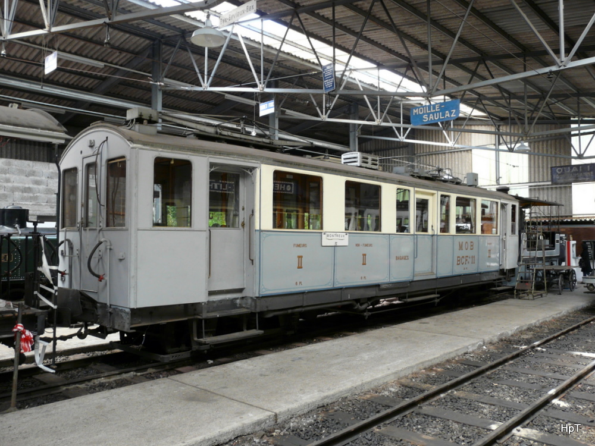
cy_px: 223
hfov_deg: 61.7
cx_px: 298
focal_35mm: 29
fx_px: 498
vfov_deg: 48.2
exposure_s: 1/30
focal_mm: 4.7
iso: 125
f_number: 2.8
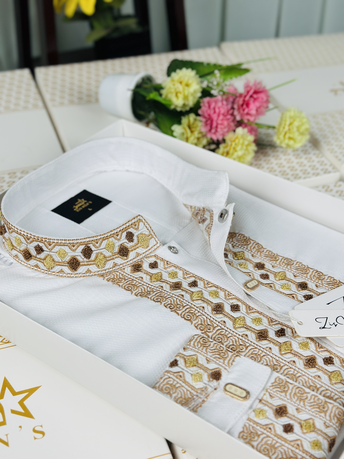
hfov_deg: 30.3
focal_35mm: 48
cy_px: 230
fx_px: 636
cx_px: 172
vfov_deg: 39.7
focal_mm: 6.86
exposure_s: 1/364
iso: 80
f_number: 1.78
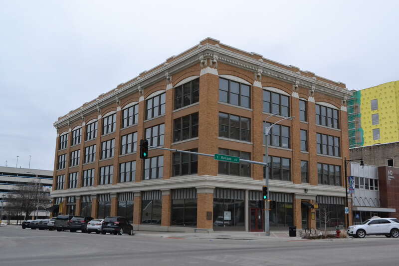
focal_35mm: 36
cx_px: 200
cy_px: 133
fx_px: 399
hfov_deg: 53.1
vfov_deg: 36.9
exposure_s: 1/640
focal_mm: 24
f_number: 18
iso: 3200
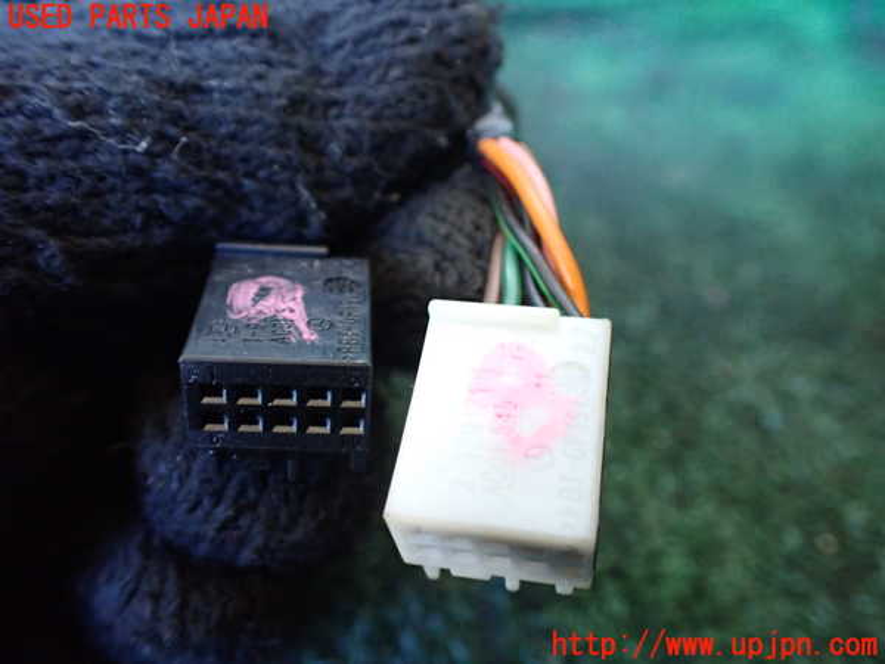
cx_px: 442
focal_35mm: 30
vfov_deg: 46.8
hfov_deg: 60.0
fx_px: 767
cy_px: 332
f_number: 2.3
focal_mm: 5.4
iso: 800
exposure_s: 1/30
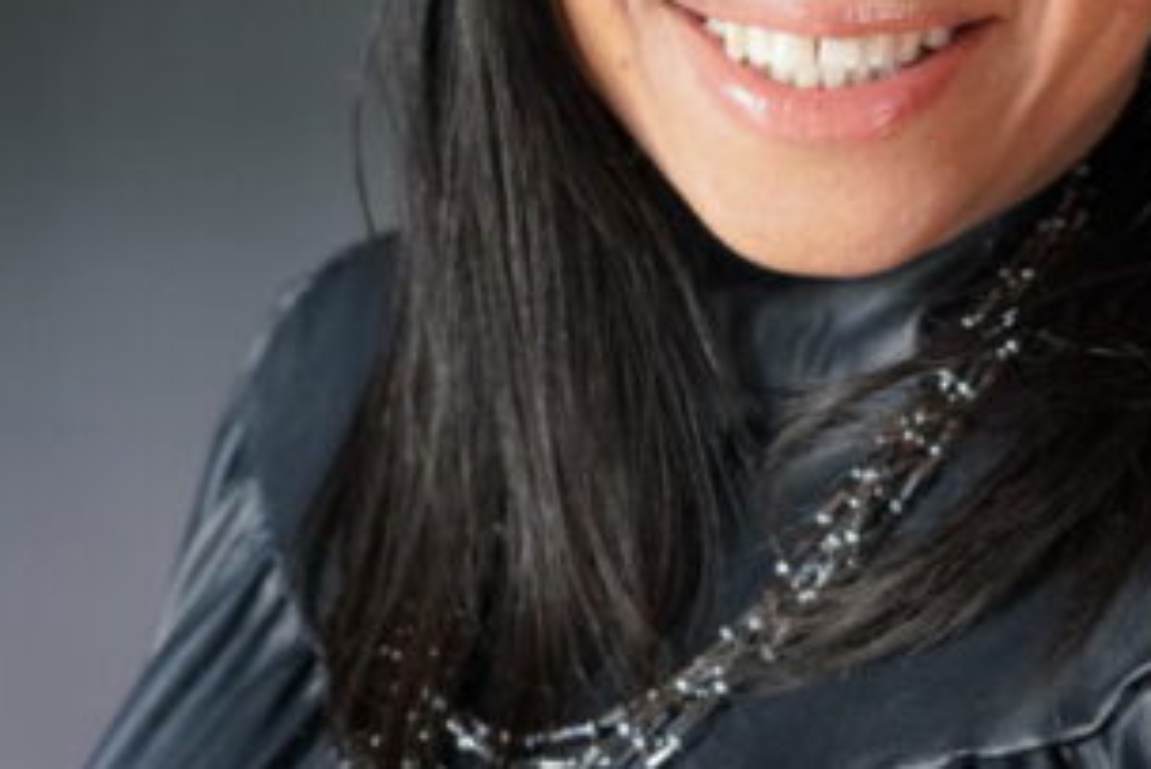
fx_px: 3447
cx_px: 598
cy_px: 49
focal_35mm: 108
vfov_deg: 12.6
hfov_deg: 19.0
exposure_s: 1/160
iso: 1600
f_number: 4
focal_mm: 42.7
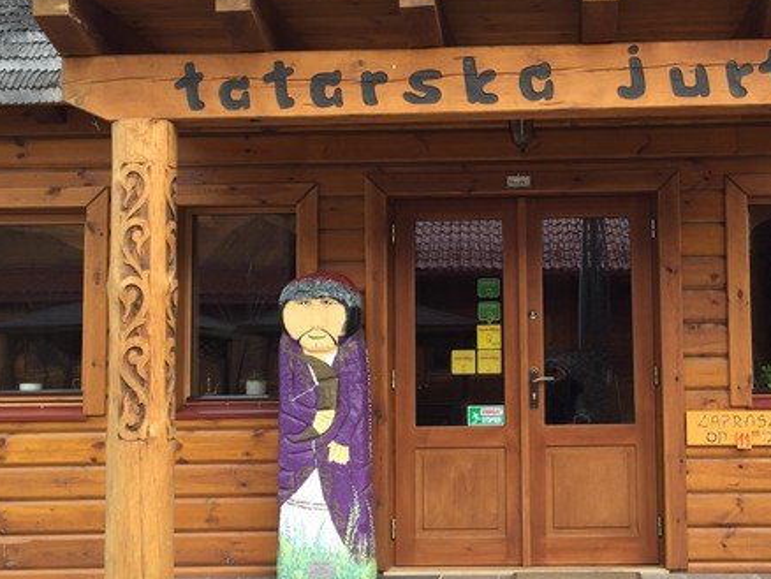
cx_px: 516
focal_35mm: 54
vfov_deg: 27.1
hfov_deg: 35.2
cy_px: 273
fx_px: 1203
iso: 32
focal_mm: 4.15
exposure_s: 1/222
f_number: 2.2
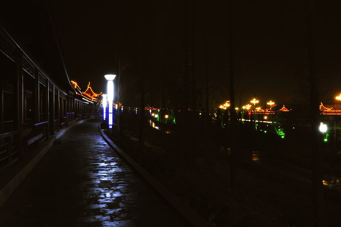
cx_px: 159
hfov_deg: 55.8
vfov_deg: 38.8
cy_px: 97
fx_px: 322
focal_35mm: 34
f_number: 18
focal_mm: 24
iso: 200
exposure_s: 10
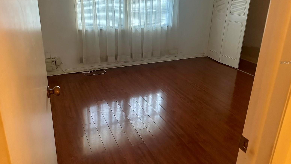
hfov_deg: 69.8
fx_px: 208
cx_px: 147
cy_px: 62
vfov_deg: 42.6
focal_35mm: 27
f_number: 1.78
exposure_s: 1/60
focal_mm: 6.86
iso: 800
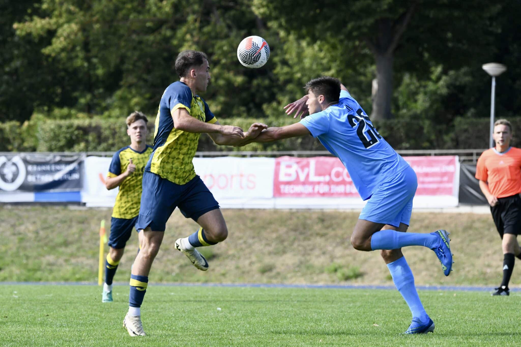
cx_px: 260
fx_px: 4052
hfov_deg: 7.4
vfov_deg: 4.9
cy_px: 174
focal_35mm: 280
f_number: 9
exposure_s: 1/1600
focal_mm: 280
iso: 2000
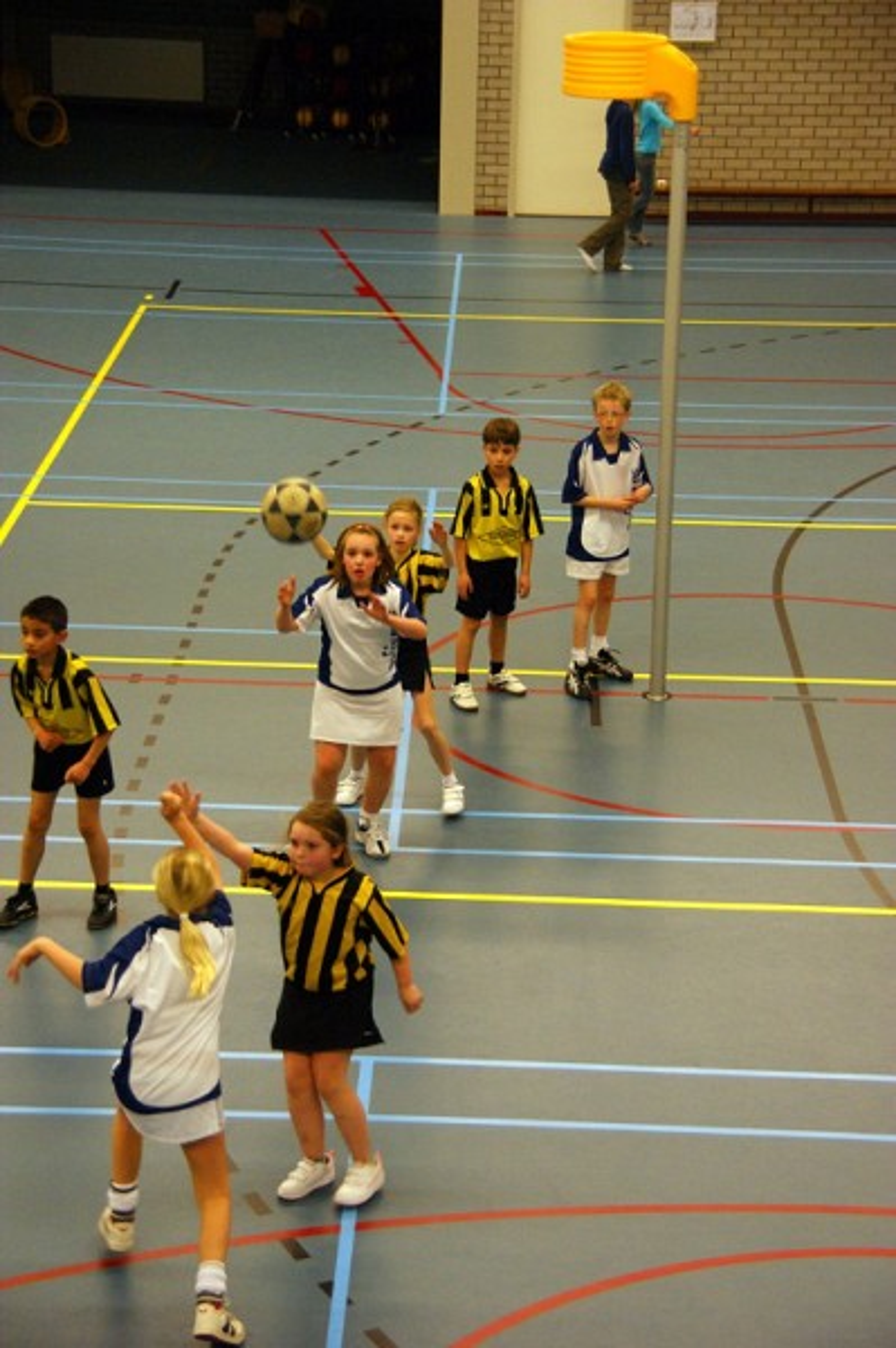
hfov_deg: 16.5
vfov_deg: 24.6
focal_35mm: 82
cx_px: 448
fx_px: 3085
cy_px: 674
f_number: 5
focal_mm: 55
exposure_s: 1/100
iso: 800
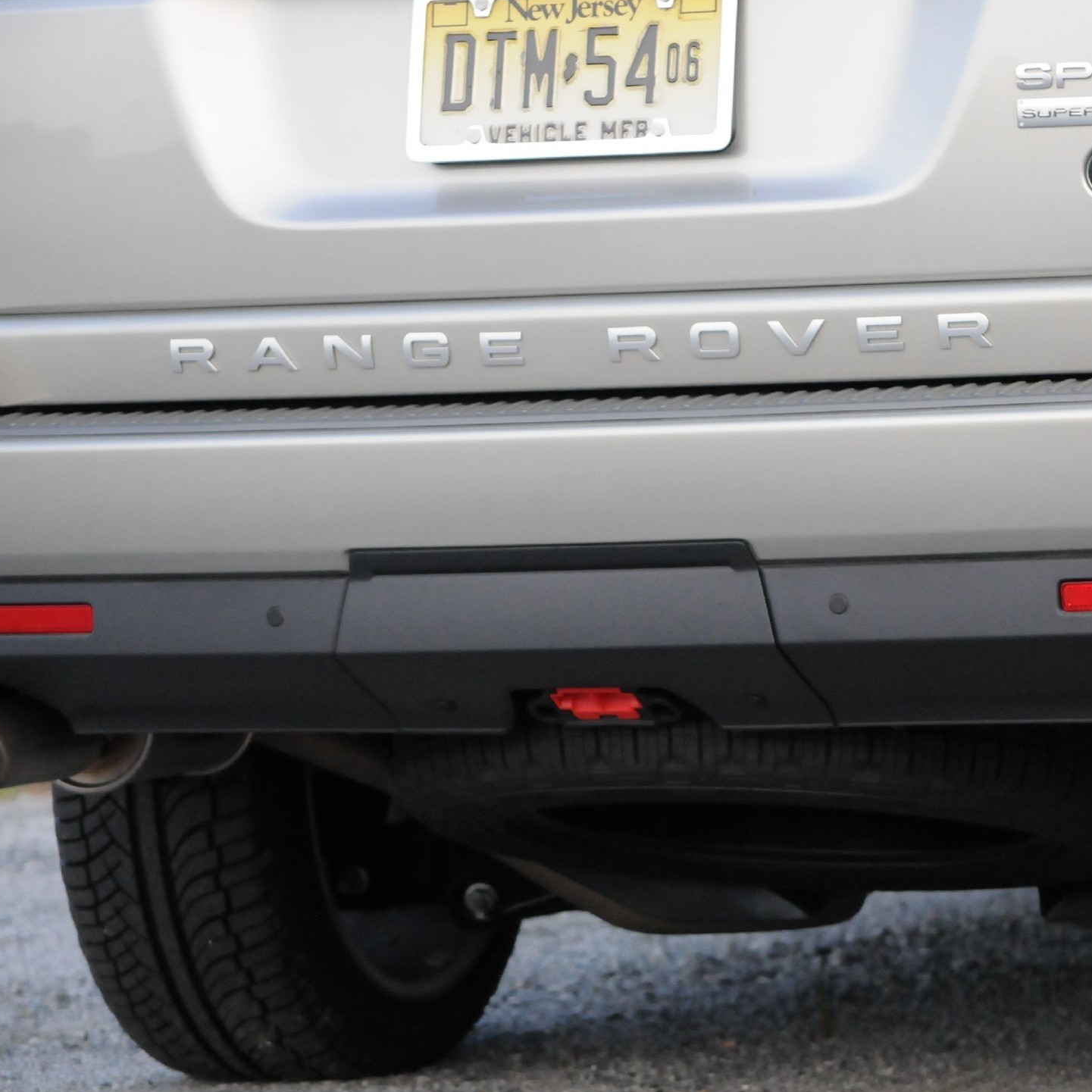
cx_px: 741
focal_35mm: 188
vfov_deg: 9.3
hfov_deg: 9.3
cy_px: 525
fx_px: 6700
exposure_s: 1/500
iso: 2000
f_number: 5
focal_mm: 85
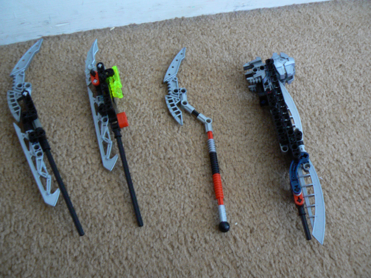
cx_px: 186
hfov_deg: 51.4
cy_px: 139
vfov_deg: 39.7
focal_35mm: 36
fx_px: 386
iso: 200
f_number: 2.8
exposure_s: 1/15
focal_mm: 6
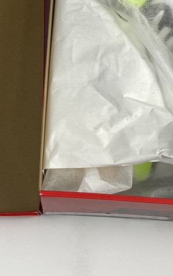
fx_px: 437
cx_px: 68
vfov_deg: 34.6
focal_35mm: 58
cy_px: 80
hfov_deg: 22.3
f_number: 1.8
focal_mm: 4.25
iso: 50
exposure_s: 1/100
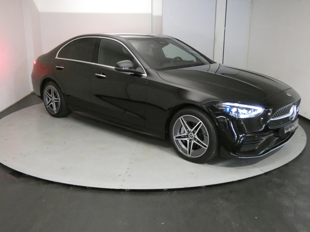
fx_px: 296
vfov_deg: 42.9
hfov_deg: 55.4
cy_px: 116
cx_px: 155
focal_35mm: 33
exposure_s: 1/125
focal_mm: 6
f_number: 3.4
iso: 2000
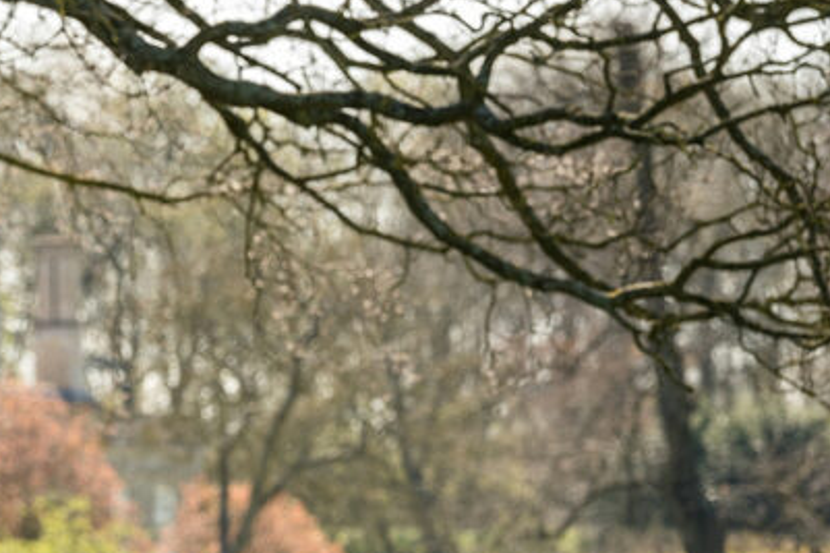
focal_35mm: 511
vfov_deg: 2.7
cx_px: 19
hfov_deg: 4.0
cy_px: 561
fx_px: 11776
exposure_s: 1/500
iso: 500
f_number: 7.1
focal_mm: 200
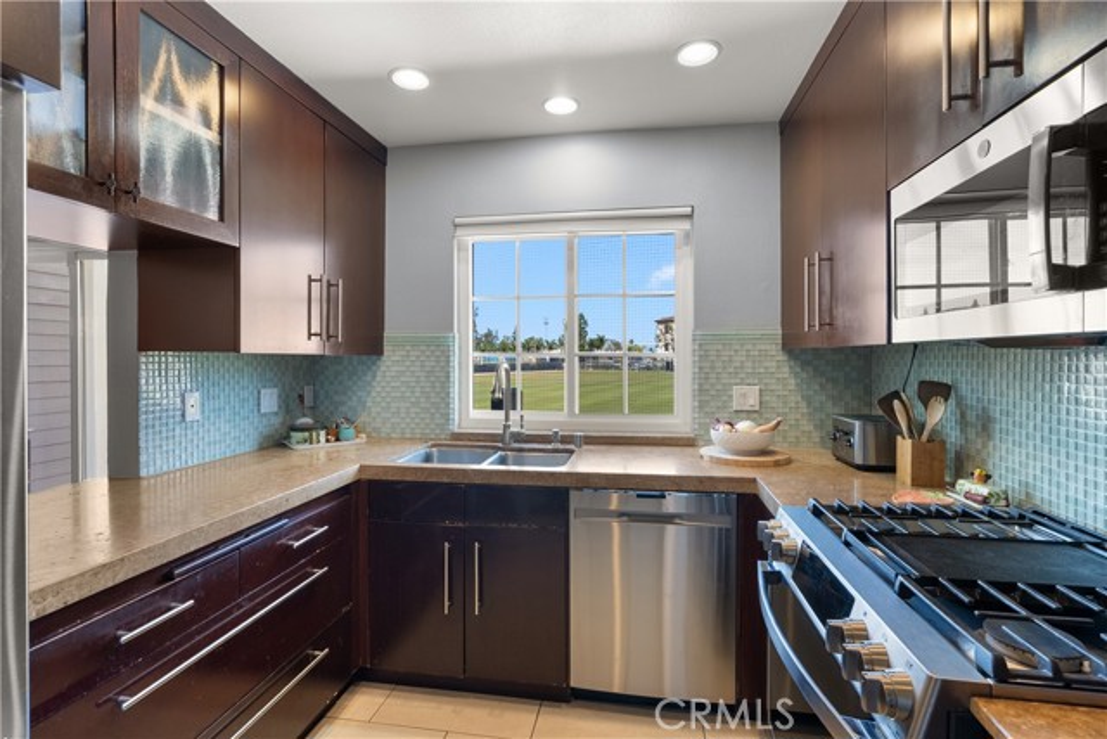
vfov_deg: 73.8
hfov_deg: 96.7
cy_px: 370
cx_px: 554
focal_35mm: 16
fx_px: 492
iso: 640
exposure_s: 1/3
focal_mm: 16
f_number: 9
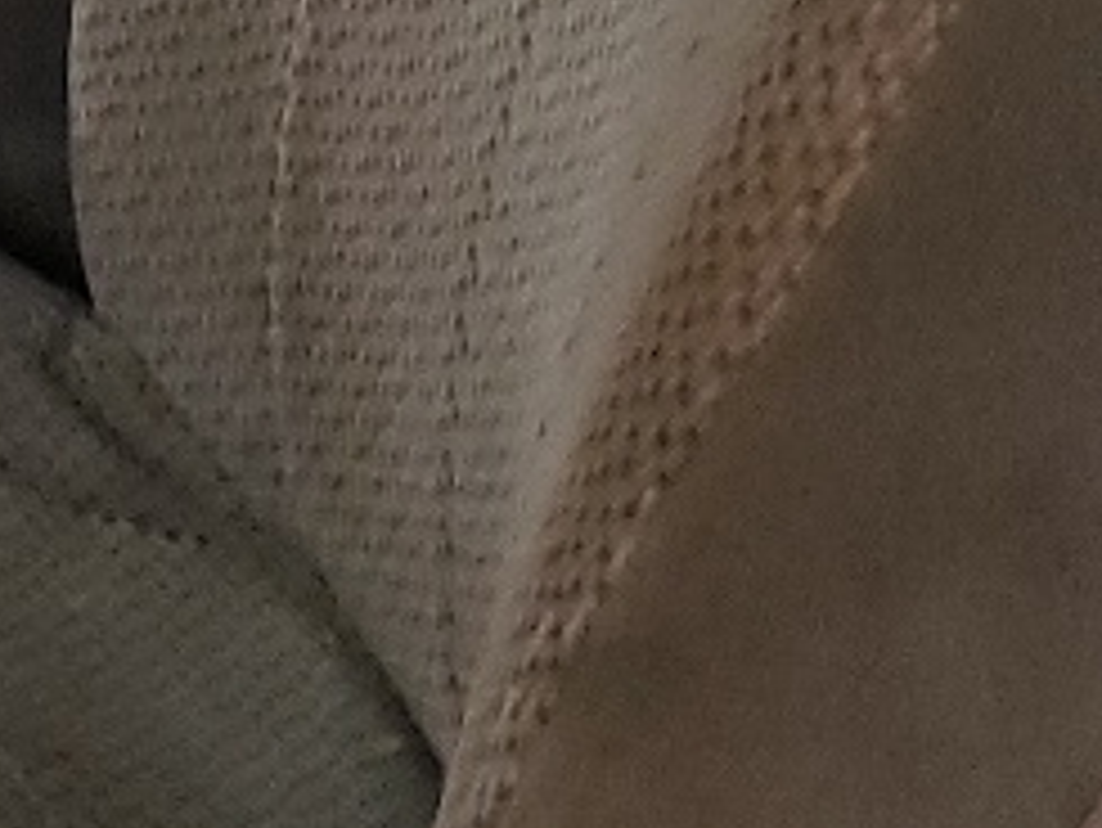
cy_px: -292
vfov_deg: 8.6
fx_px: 5415
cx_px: -1098
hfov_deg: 10.6
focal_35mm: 170
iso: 478
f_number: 1.5
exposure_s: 1/24
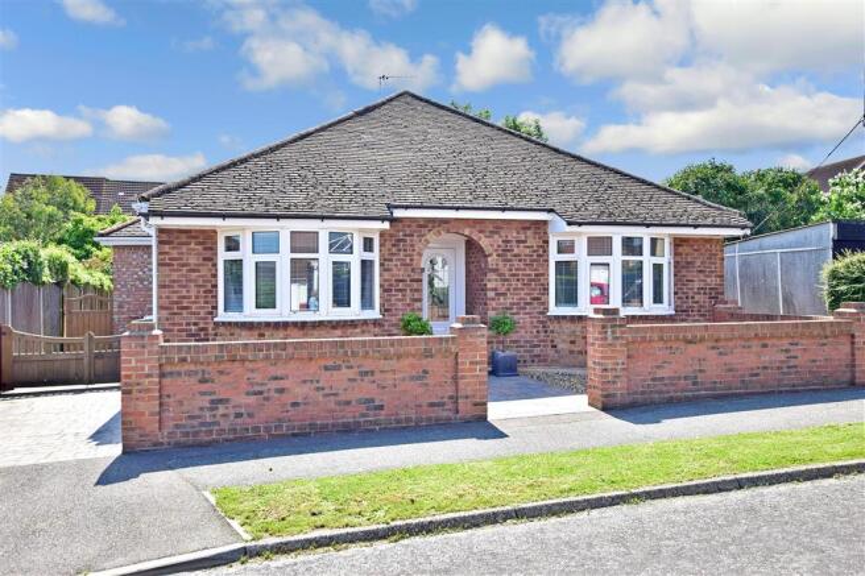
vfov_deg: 45.6
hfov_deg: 64.6
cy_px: 288
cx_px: 432
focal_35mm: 28
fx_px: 685
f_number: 9
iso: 320
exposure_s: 1/320
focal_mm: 19
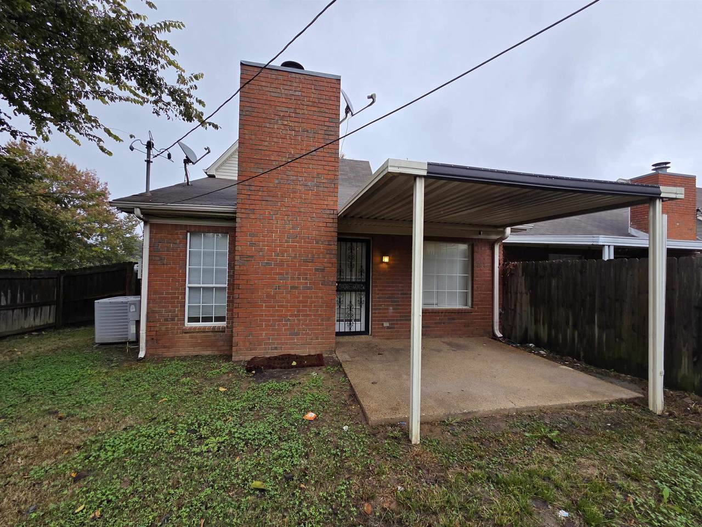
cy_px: 264
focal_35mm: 13
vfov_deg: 89.9
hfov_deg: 106.2
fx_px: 264
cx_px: 351
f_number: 2.2
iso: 50
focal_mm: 2.2
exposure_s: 1/323
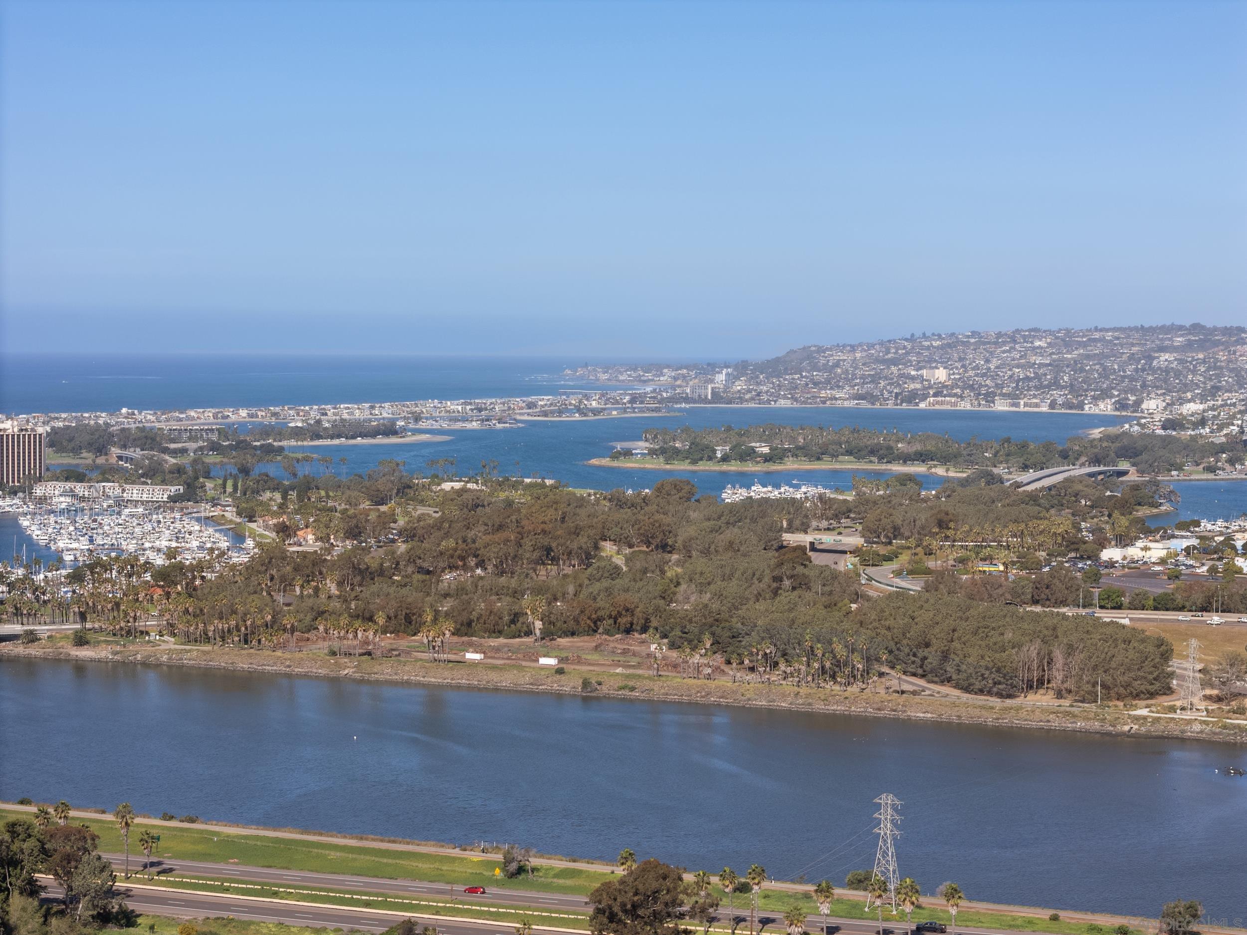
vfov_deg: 21.0
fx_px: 2522
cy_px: 468
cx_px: 624
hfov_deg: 27.8
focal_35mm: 70
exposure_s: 1/1000
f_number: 2.8
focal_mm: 19.35
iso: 100
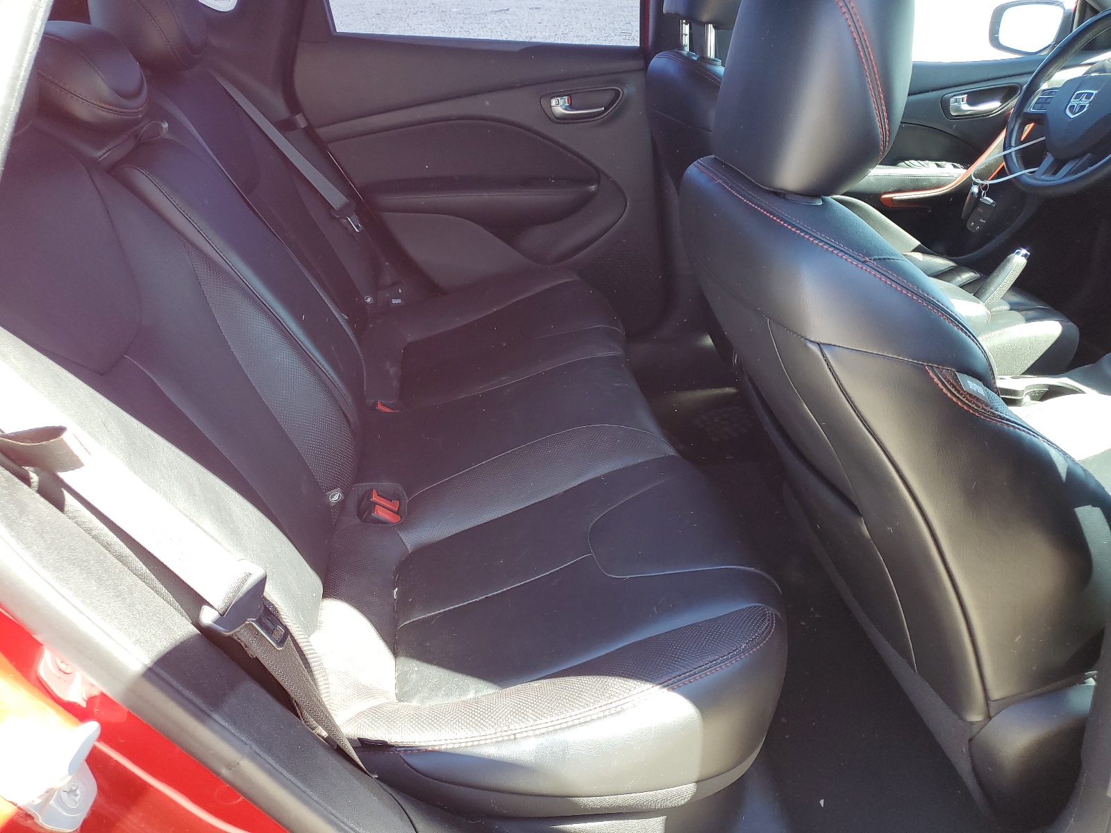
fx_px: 834
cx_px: 556
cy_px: 416
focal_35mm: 26
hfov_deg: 67.3
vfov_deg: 53.1
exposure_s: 1/120
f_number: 1.5
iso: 59
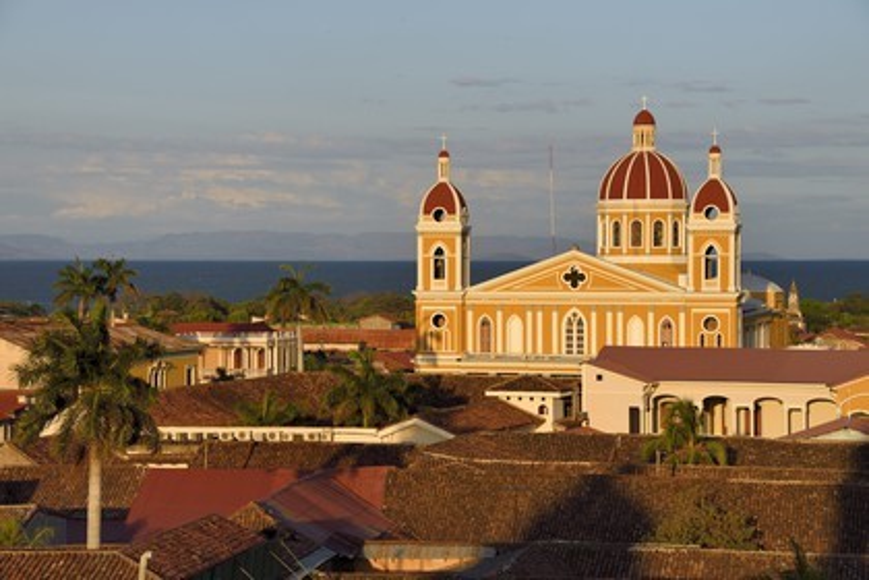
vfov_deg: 11.2
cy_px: 290
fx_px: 2945
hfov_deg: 16.8
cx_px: 434
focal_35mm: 122
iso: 400
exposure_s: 1/400
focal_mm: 122
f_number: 11
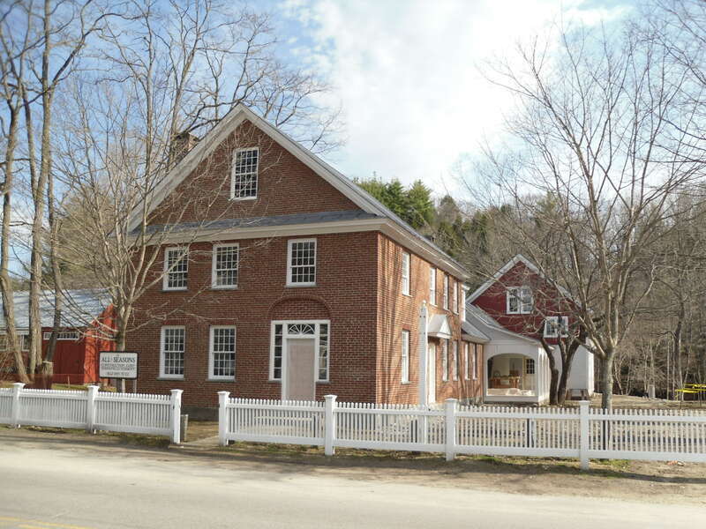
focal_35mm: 34
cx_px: 353
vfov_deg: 41.8
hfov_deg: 54.0
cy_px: 264
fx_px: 693
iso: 80
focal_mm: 6
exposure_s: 1/90
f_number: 8.1
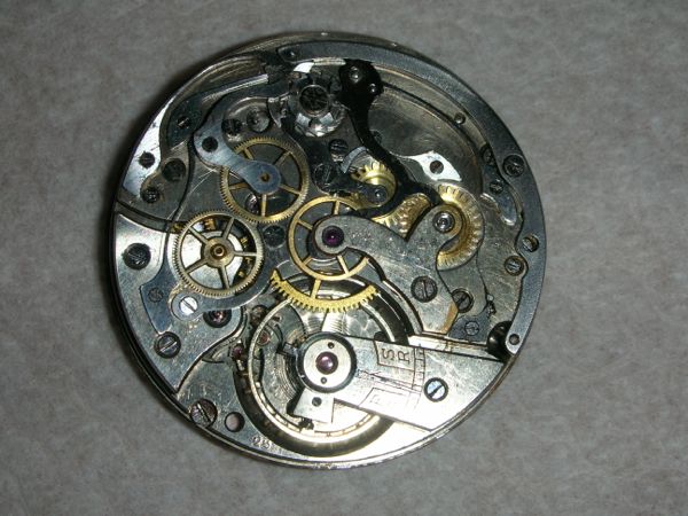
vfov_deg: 17.2
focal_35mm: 86
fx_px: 1709
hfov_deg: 22.8
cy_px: 258
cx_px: 344
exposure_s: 1/120
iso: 50
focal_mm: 14.3
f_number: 13.6
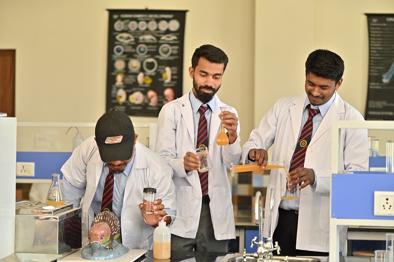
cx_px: 197
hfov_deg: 21.5
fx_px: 1039
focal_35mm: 95
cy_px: 131
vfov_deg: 14.4
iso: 500
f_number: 2.8
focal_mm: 95
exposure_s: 1/125
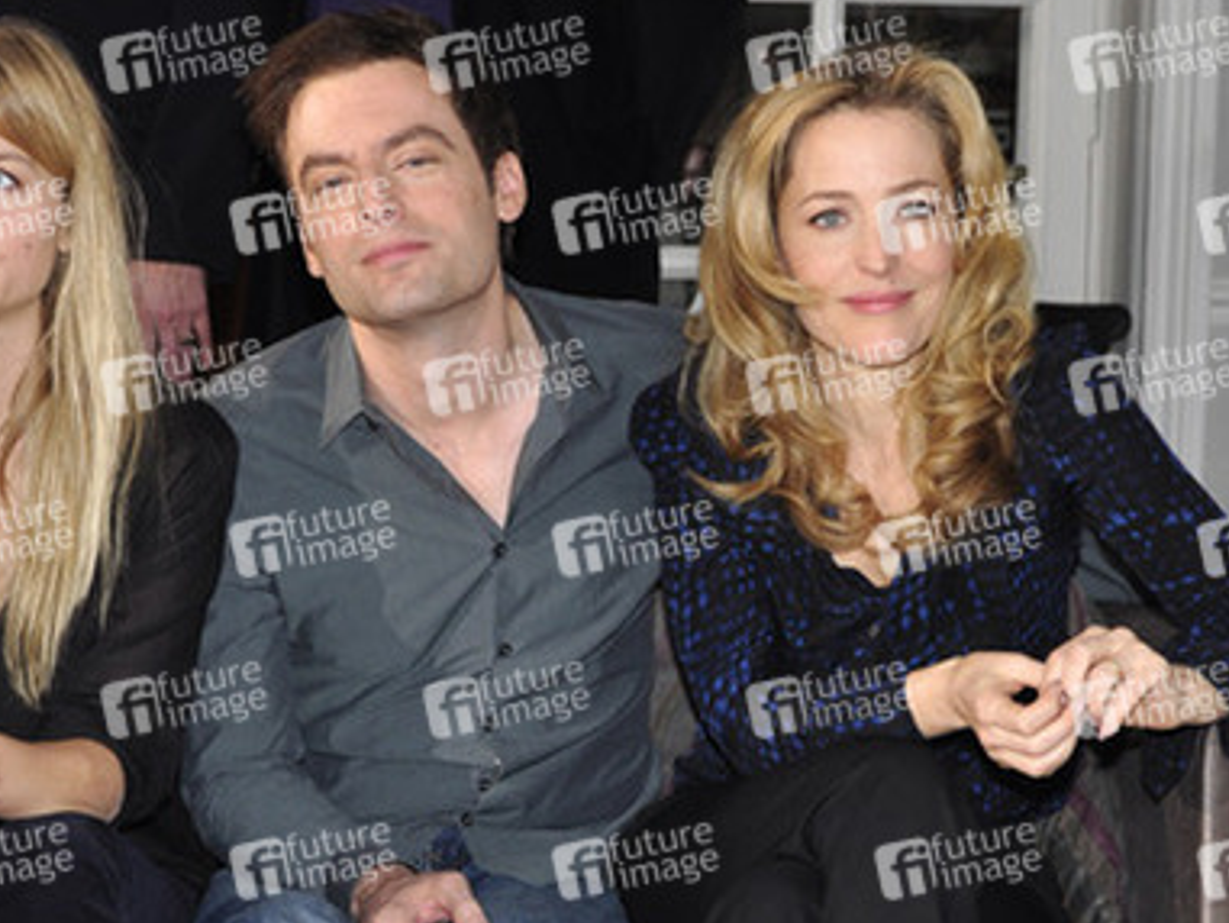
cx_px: 548
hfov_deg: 32.4
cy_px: 458
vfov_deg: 24.6
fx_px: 2116
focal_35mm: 60
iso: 320
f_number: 4.5
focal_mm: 35
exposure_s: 1/160
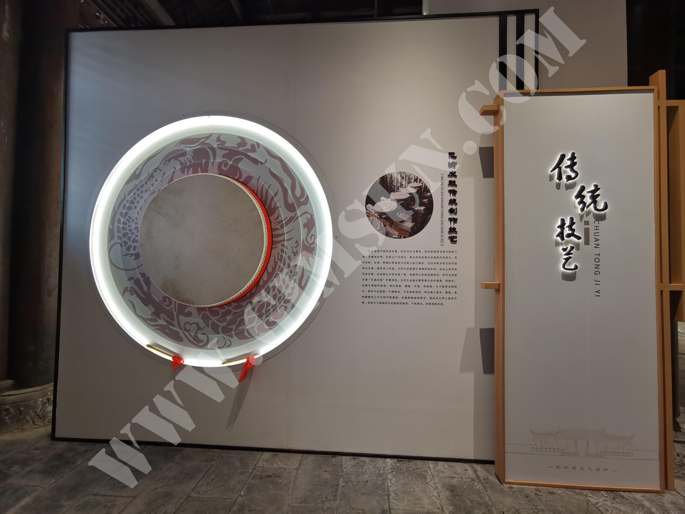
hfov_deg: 91.0
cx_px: 342
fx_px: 336
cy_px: 257
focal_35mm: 17
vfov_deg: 74.7
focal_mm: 2.26
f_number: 2.2
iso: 160
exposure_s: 1/60
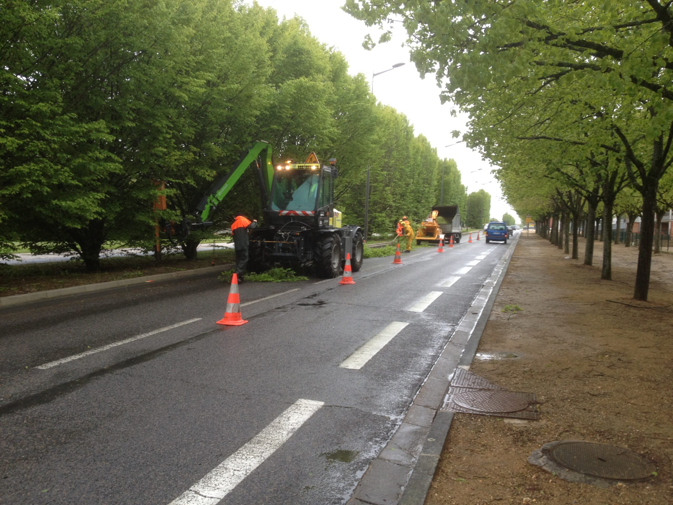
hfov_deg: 52.6
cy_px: 252
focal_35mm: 35
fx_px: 680
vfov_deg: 40.7
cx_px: 336
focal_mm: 4.28
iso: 64
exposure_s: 1/120
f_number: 2.4
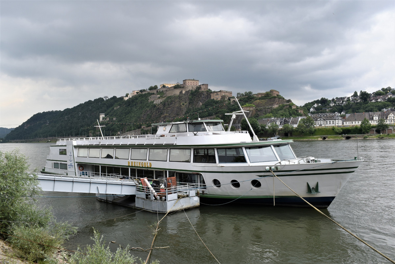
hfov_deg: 57.2
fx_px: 362
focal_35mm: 33
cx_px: 198
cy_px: 132
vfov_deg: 40.0
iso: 200
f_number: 8
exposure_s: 1/250
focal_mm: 22
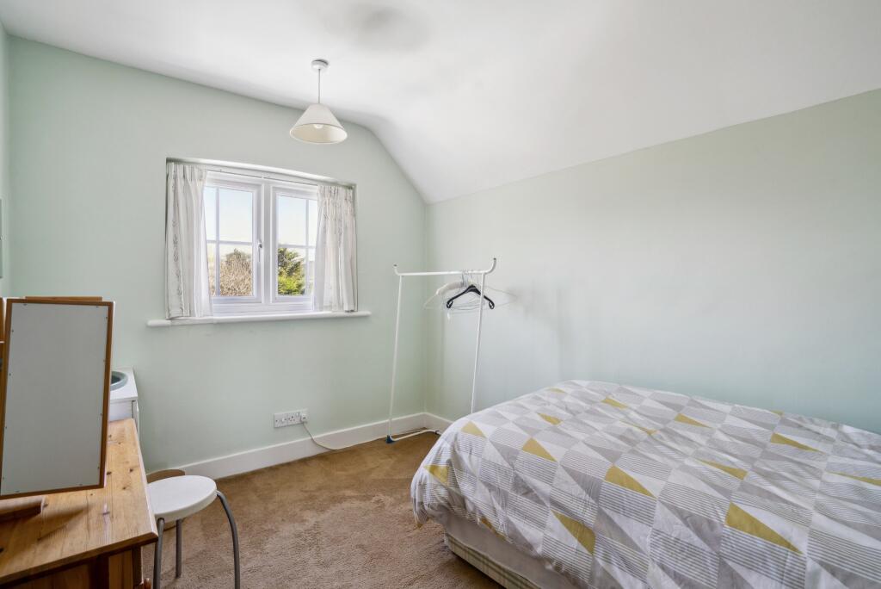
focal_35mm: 16
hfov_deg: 96.7
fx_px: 392
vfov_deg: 73.8
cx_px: 440
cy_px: 294
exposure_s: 1/40
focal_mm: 16
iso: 640
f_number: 8
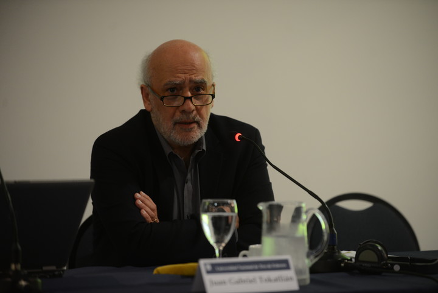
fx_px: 1643
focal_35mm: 135
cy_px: 146
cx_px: 219
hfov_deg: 15.2
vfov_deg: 10.2
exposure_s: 1/50
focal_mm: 135
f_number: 3.2
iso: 1600
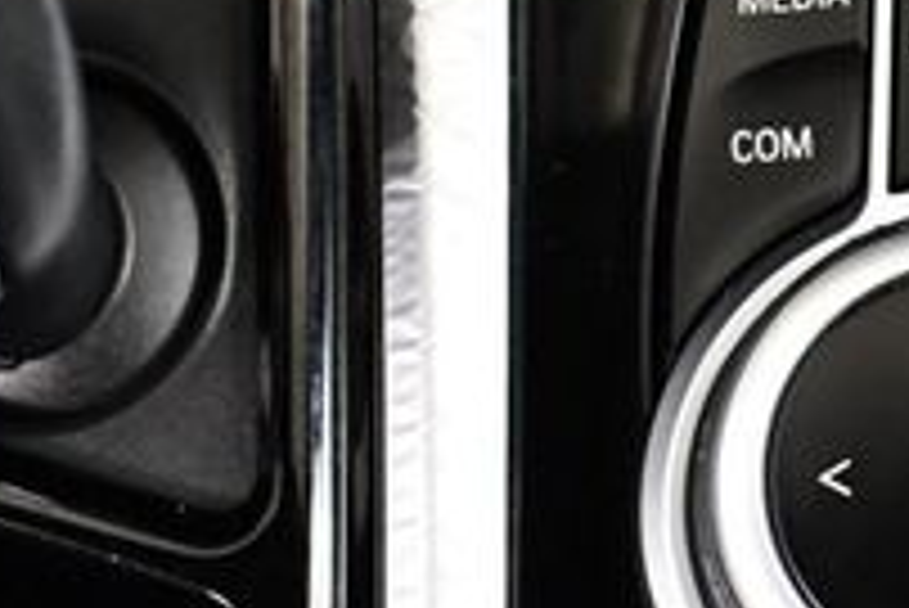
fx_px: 2880
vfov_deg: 12.0
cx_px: 1012
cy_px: 464
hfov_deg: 17.3
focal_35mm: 114
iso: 3200
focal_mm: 18
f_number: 3.5
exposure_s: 1/80
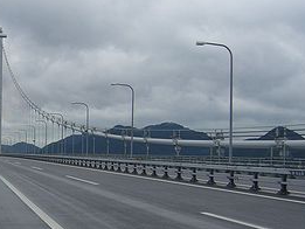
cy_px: 133
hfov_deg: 27.9
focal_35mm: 67
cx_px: 33
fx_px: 591
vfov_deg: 21.9
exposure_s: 1/400
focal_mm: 5.8
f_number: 5.6
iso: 80
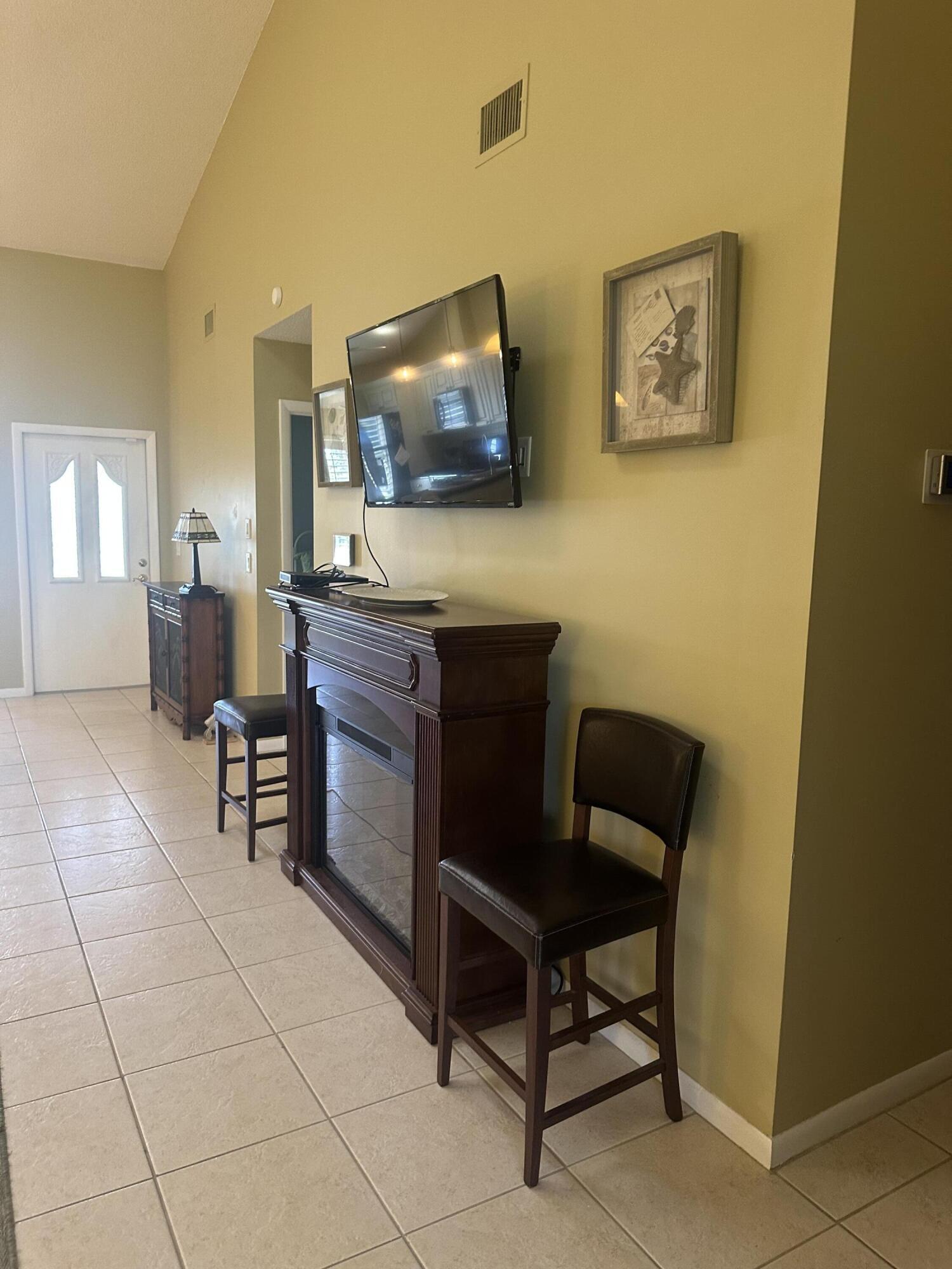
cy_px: 634
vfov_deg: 71.6
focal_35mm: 24
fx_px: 880
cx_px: 476
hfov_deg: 56.8
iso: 400
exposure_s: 1/60
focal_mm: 6.86
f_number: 1.78
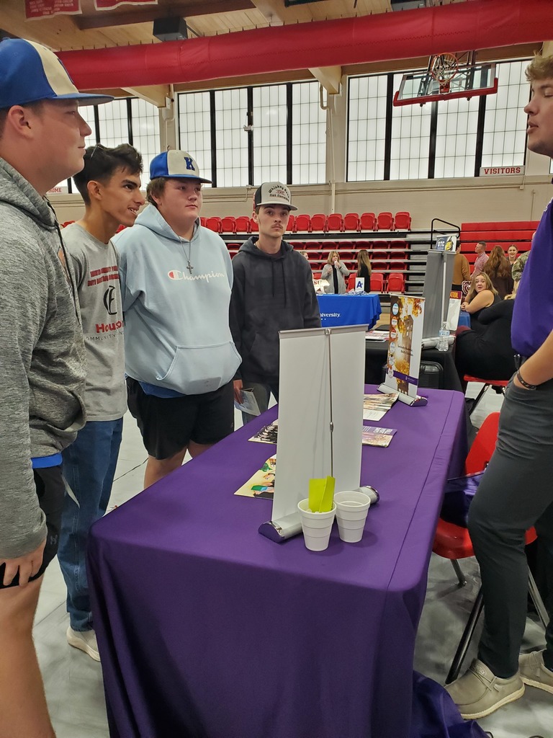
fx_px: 554
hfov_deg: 53.1
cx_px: 276
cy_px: 369
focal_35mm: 26
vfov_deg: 67.3
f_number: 2.4
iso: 320
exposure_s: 1/89
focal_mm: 4.3
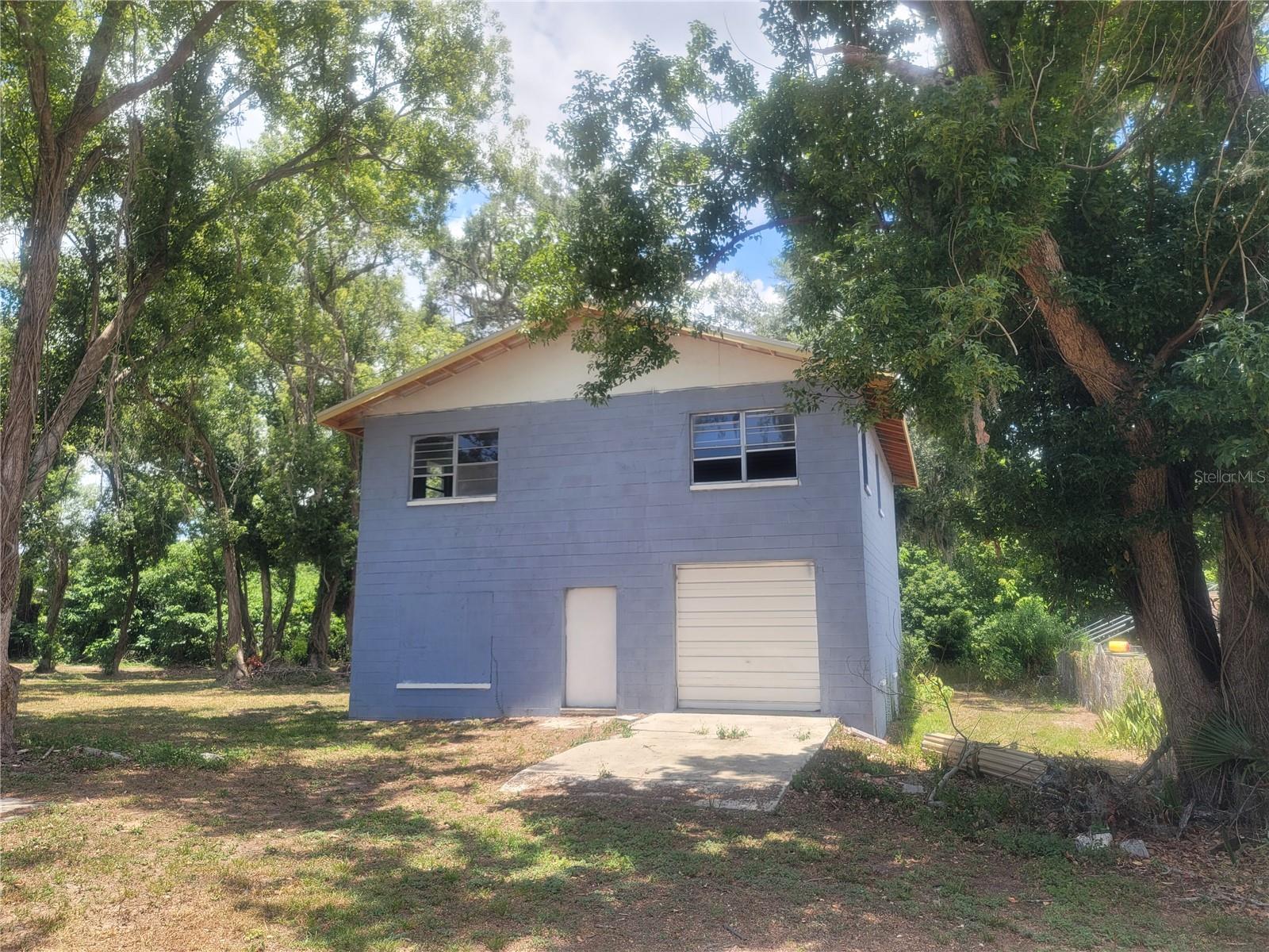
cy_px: 476
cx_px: 634
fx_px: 916
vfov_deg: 54.9
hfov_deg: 69.4
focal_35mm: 25
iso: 20
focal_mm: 7
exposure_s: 1/364
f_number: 1.8
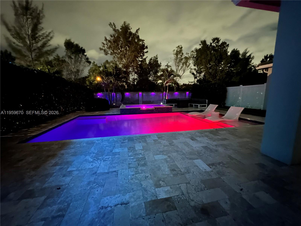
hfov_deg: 102.1
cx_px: 150
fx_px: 122
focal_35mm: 14
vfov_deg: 85.7
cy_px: 113
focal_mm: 2.22
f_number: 2.2
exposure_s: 1/4
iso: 2000
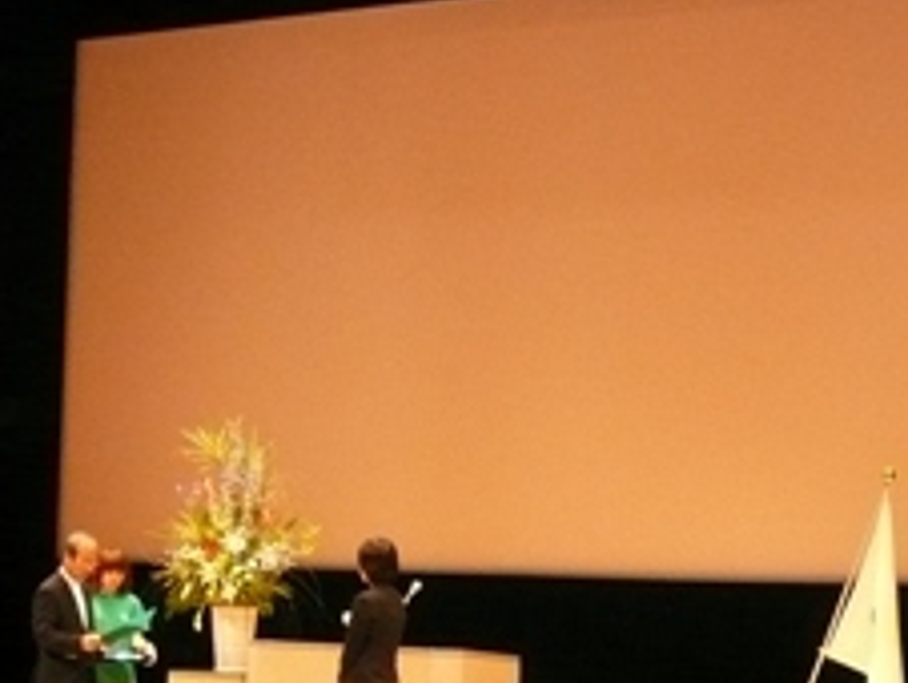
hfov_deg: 19.4
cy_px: 273
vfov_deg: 14.7
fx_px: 2652
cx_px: 418
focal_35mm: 101
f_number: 3
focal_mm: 5.4
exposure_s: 1/30
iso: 320
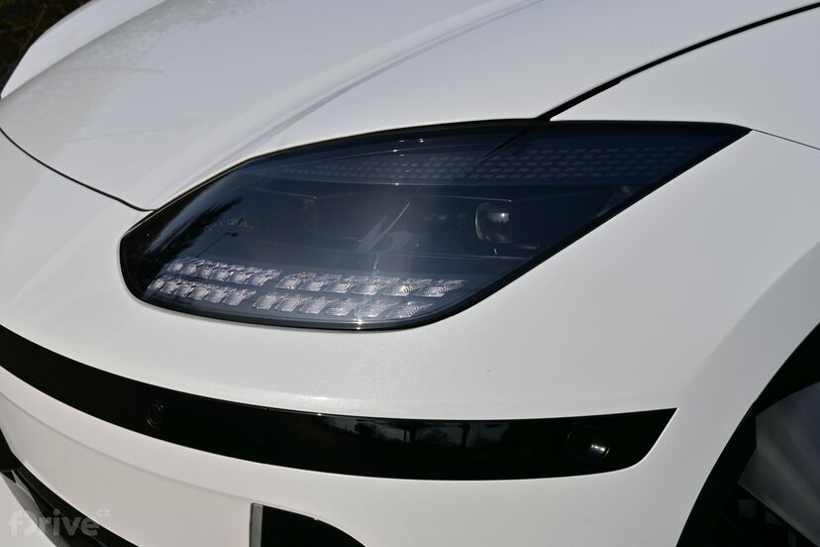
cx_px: 410
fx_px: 1332
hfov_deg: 34.2
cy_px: 274
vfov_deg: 23.2
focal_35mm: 58
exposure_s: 1/500
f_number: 11
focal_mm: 39
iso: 100
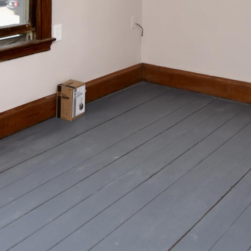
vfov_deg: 25.6
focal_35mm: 60
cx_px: 155
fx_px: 491
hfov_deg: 28.6
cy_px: -52
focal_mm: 11.5
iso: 100
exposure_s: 1/60
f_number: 4.2
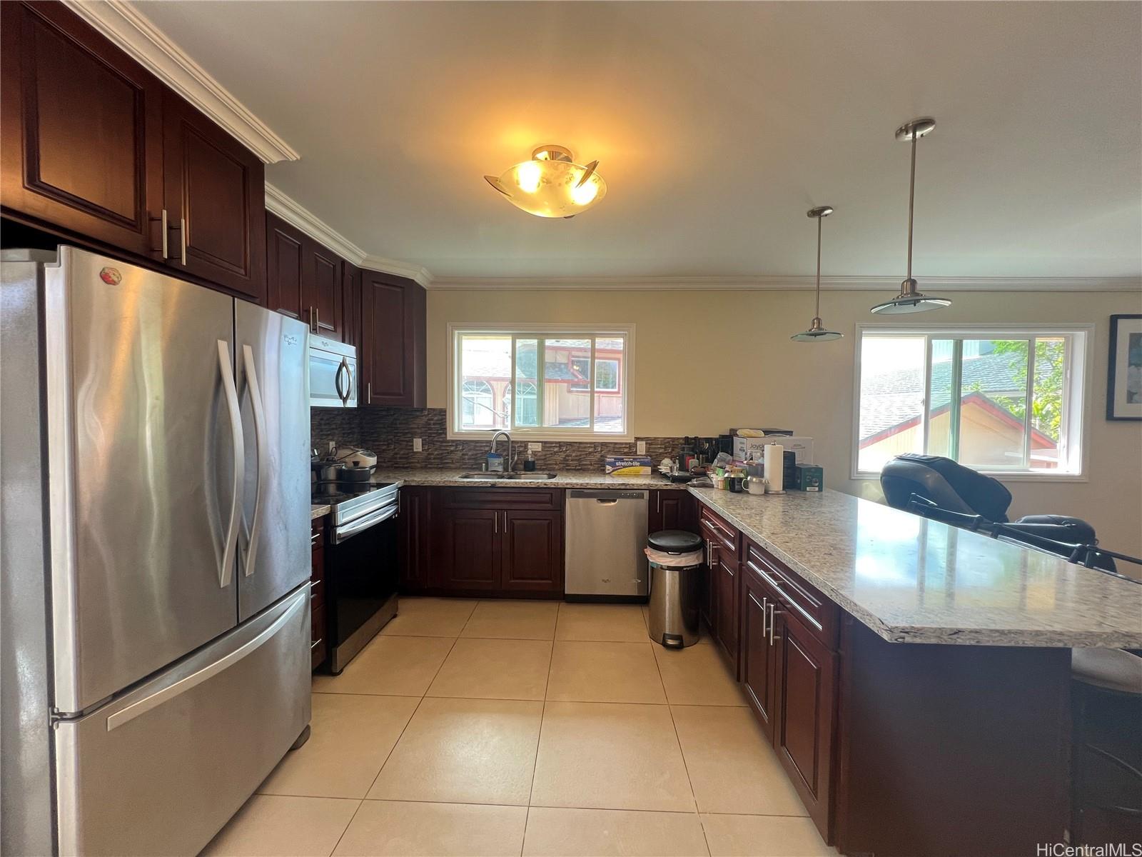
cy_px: 428
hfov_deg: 106.2
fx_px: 429
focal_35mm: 13
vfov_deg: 89.9
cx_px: 571
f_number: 1.8
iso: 125
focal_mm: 1.57
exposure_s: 1/120
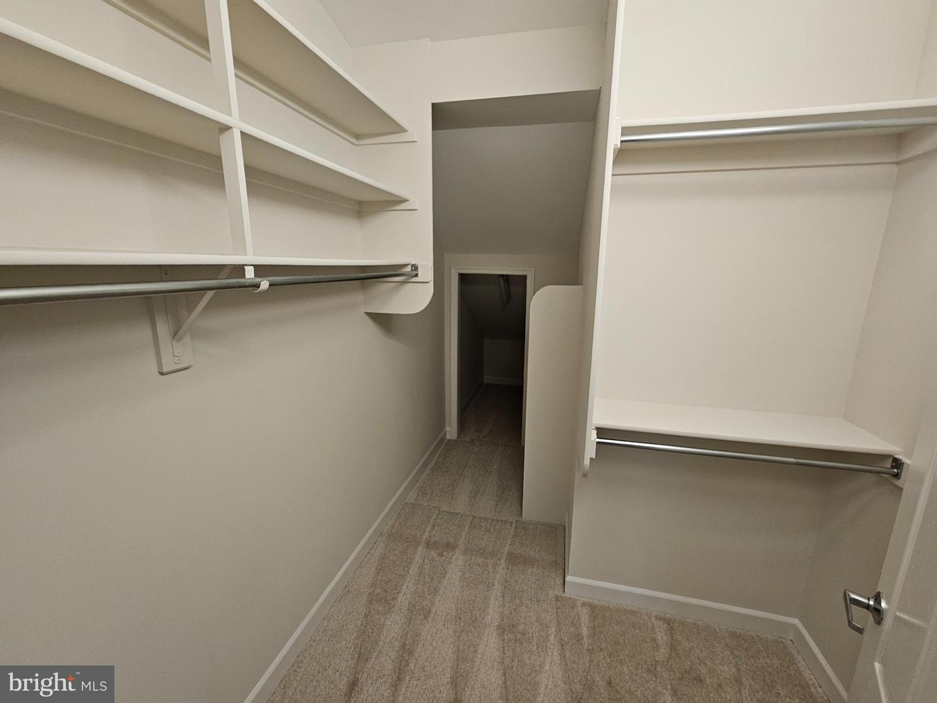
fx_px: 352
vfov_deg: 89.9
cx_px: 468
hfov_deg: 106.2
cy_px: 352
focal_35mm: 13
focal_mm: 2.2
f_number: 2.2
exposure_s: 1/60
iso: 160
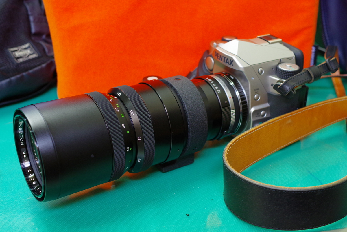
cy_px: 116
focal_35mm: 52
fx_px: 506
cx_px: 174
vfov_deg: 25.8
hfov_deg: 37.9
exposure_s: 1/15
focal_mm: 35
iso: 800
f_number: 5.6
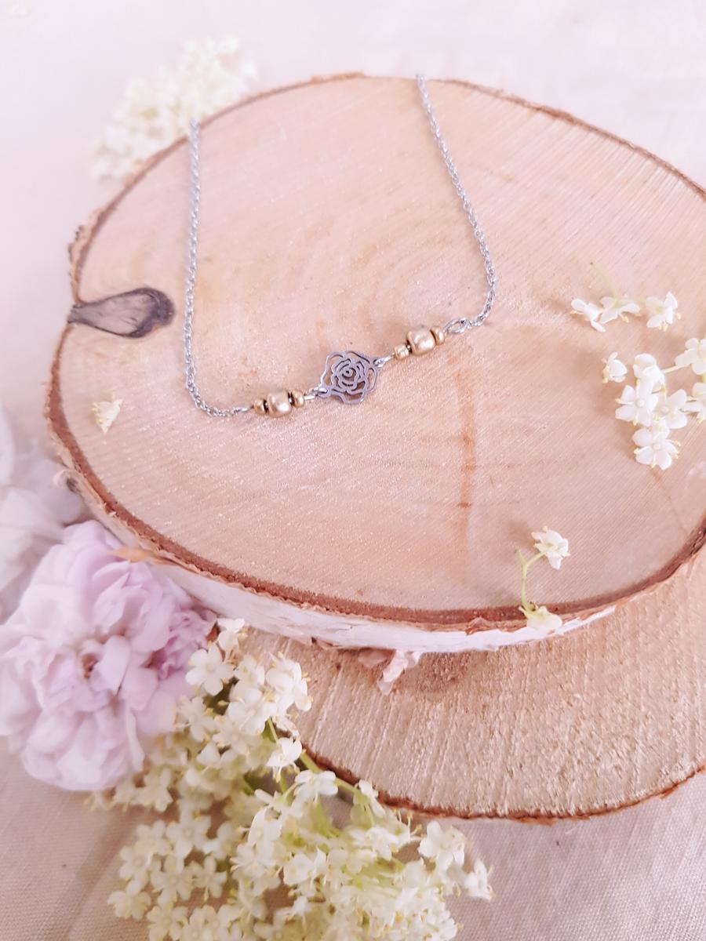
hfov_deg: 53.1
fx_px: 707
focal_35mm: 26
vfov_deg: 67.3
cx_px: 353
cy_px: 470
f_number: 1.7
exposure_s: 1/15
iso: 200
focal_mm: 4.2
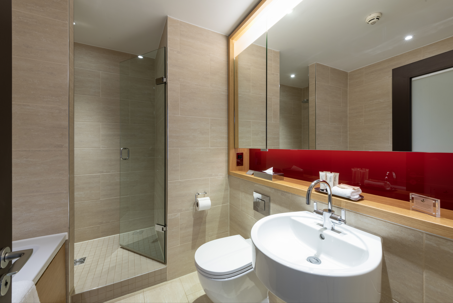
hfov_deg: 104.2
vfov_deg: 81.4
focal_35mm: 14
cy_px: 152
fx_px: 176
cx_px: 226
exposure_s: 4
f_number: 16
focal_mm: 14
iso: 100
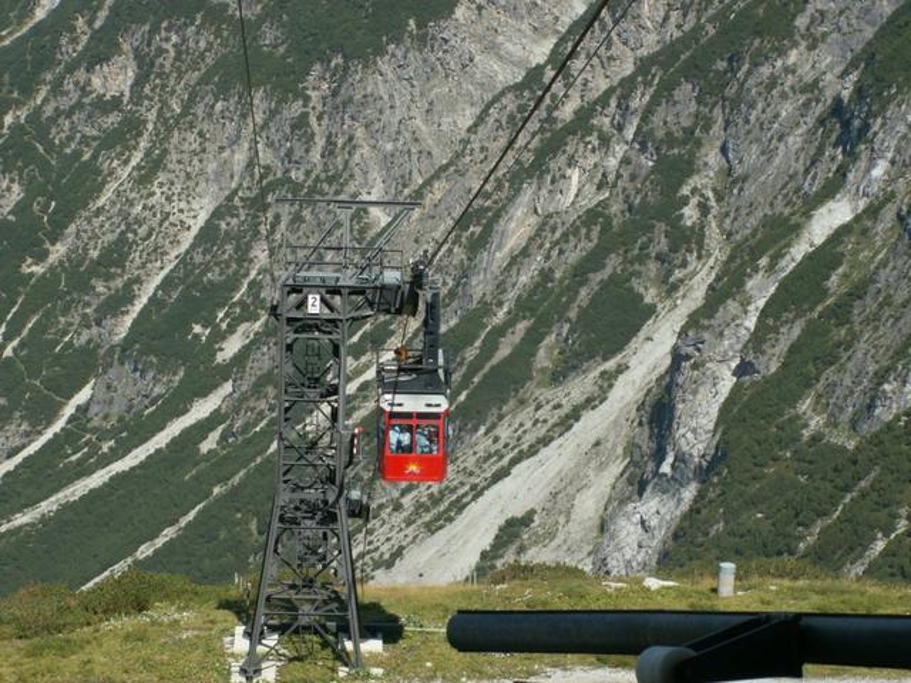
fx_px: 2763
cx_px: 456
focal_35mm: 105
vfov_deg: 14.1
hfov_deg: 18.7
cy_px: 342
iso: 50
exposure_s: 1/200
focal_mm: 17.2
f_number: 7.1
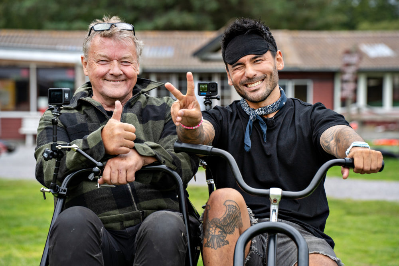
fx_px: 1663
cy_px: 133
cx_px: 200
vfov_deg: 9.2
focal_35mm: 150
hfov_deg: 13.7
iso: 1000
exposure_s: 1/750
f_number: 5.6
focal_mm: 150
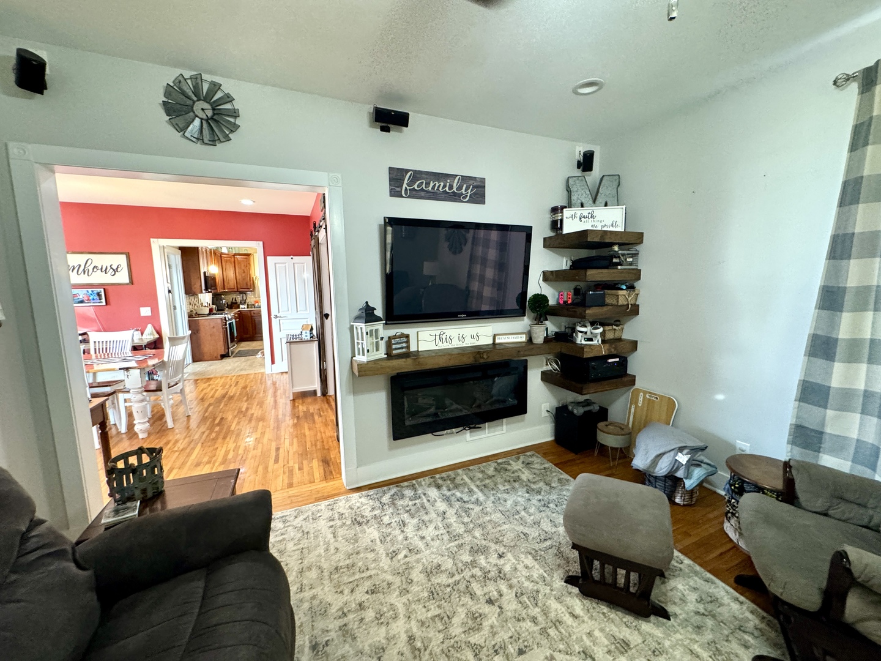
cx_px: 440
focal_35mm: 14
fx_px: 356
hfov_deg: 102.1
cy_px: 330
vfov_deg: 85.7
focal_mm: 2.22
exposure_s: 1/60
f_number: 2.2
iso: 500
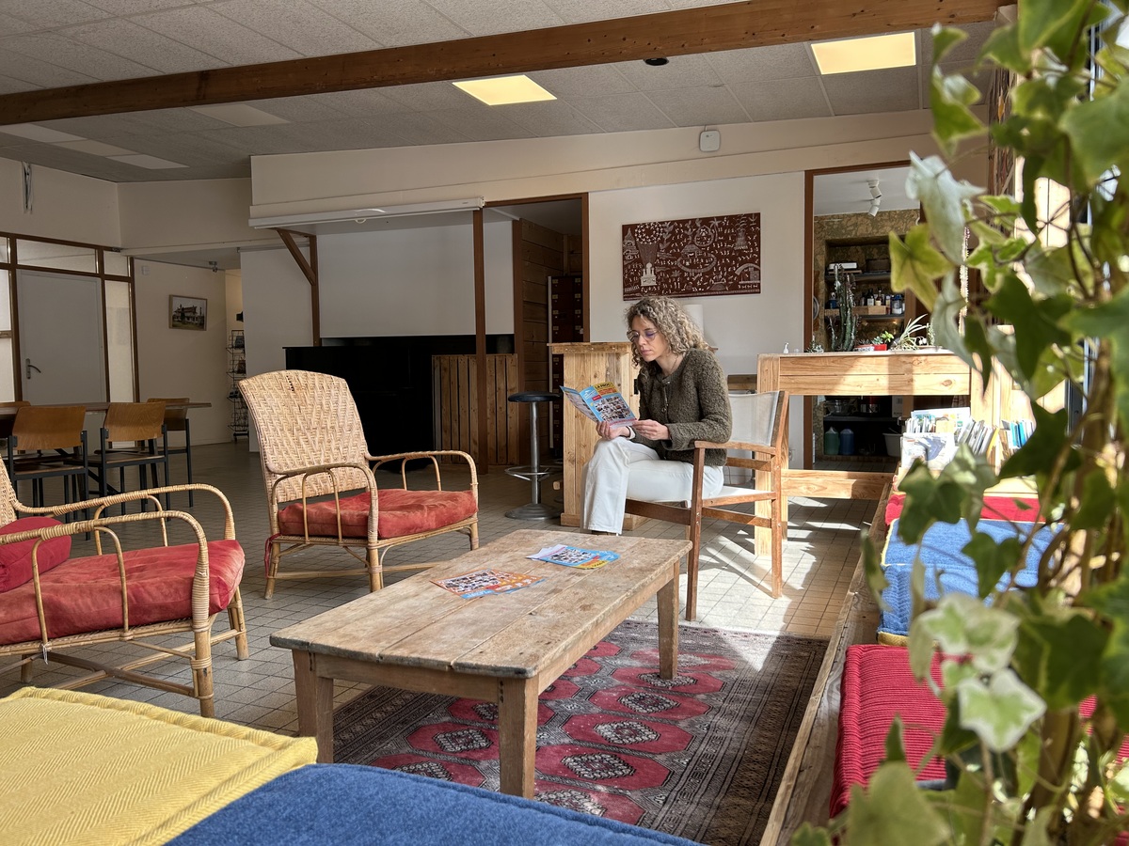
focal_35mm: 26
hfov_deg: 67.3
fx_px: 848
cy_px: 423
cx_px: 564
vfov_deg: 53.1
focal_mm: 5.7
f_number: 1.5
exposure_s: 1/174
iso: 40
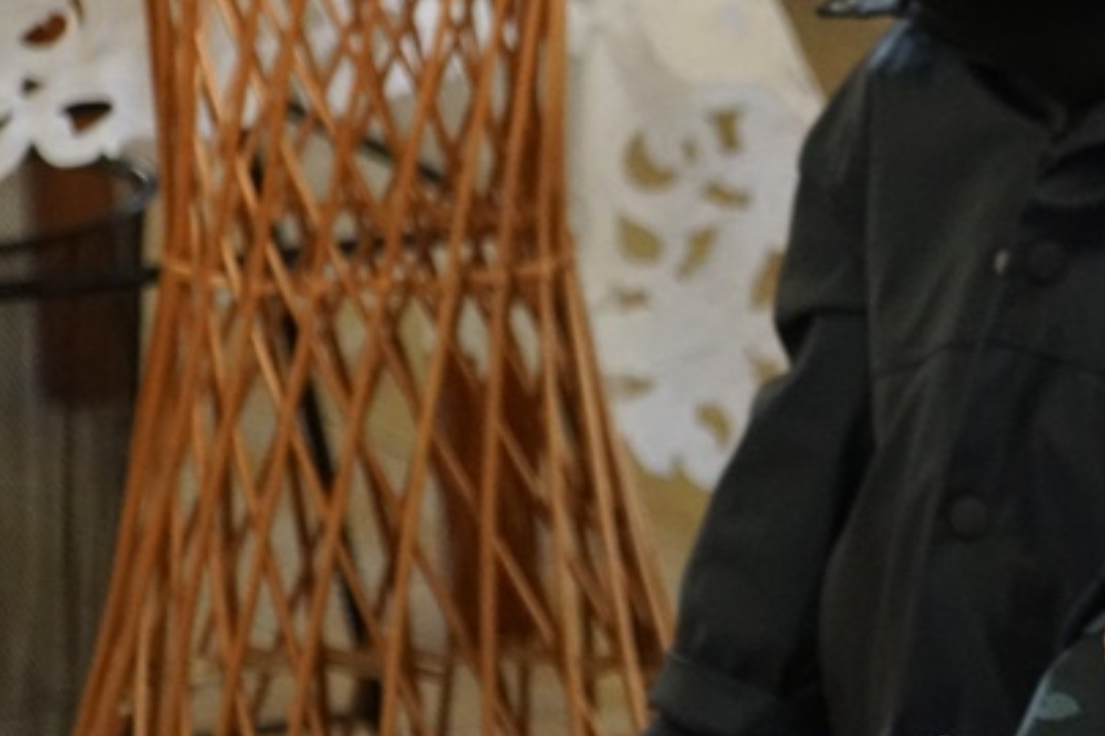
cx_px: 1209
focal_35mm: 446
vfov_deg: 3.1
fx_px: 13683
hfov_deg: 4.6
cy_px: 105
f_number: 5.6
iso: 3200
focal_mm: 120
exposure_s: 1/30
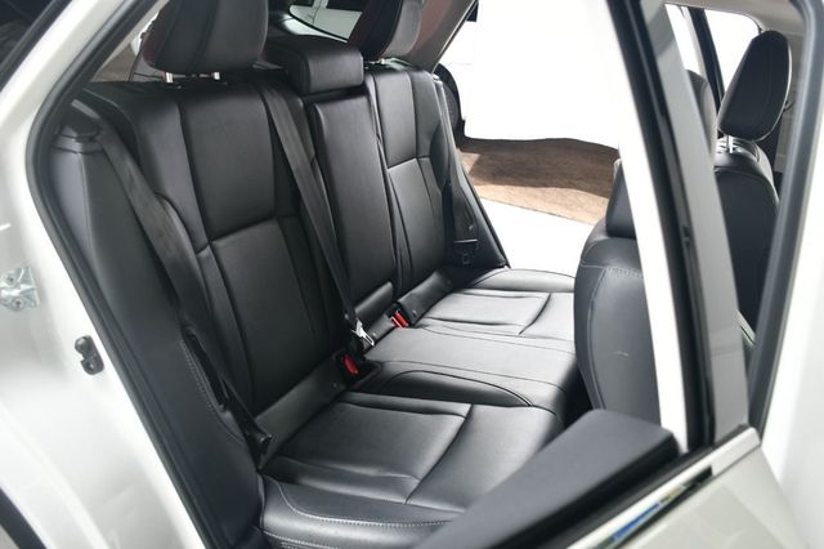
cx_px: 412
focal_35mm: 33
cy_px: 274
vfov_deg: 39.9
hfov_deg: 57.2
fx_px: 755
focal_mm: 22
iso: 100
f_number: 5
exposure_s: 1/160
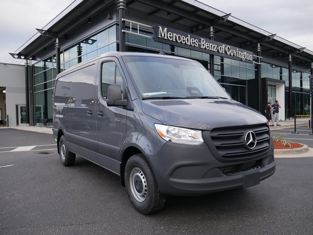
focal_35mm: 28
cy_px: 118
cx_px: 156
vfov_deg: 49.8
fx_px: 253
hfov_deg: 63.4
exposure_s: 1/200
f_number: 4.5
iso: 200
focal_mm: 14
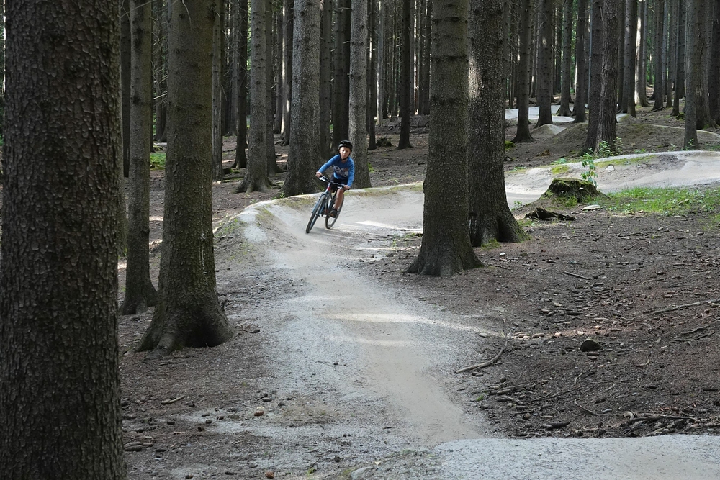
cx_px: 360
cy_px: 240
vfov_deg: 18.7
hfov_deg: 27.7
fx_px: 1460
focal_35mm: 73
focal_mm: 26.9
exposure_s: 1/80
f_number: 6.3
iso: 1250
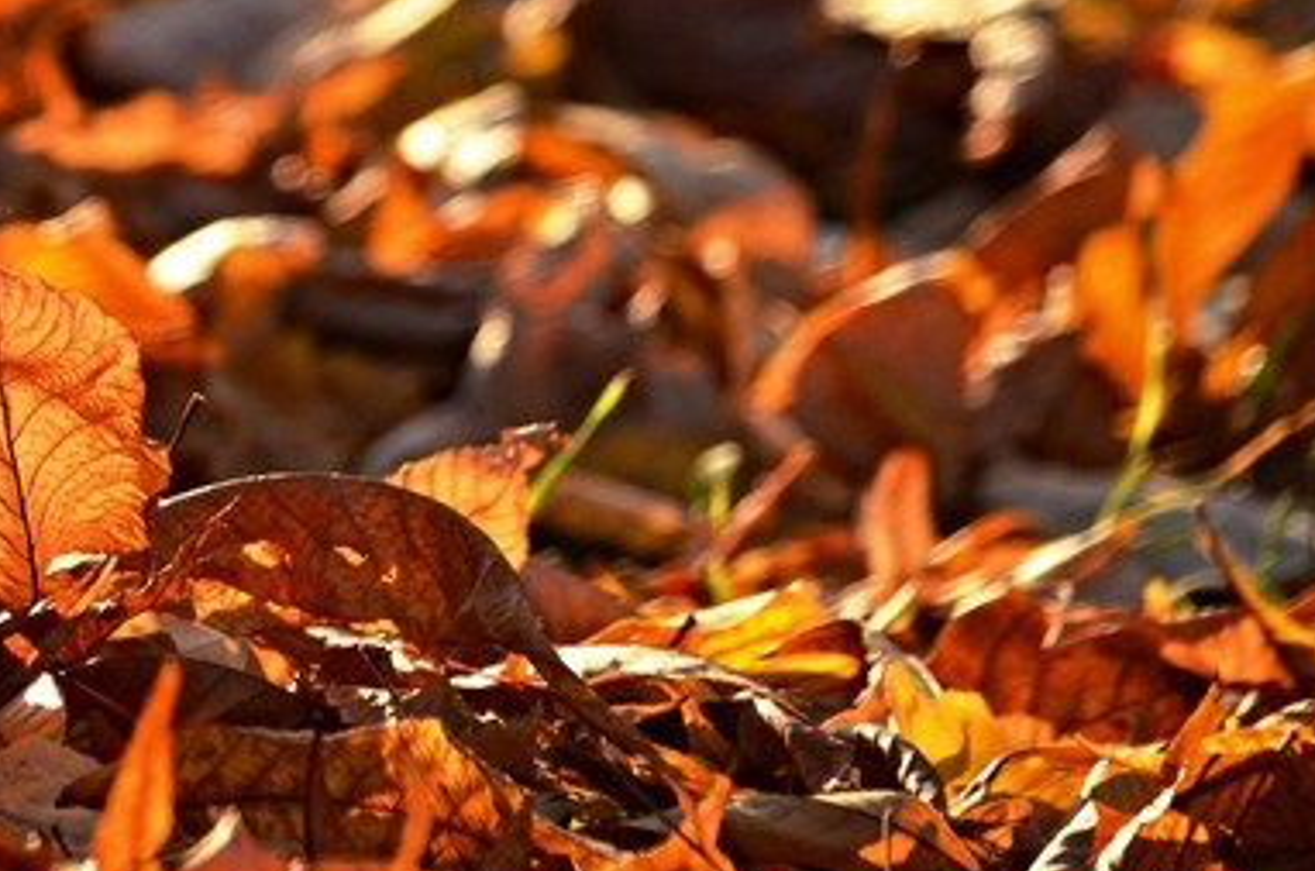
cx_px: -34
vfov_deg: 3.2
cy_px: 72
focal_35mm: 424
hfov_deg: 4.9
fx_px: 15457
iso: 800
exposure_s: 1/1250
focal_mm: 135
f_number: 4.8
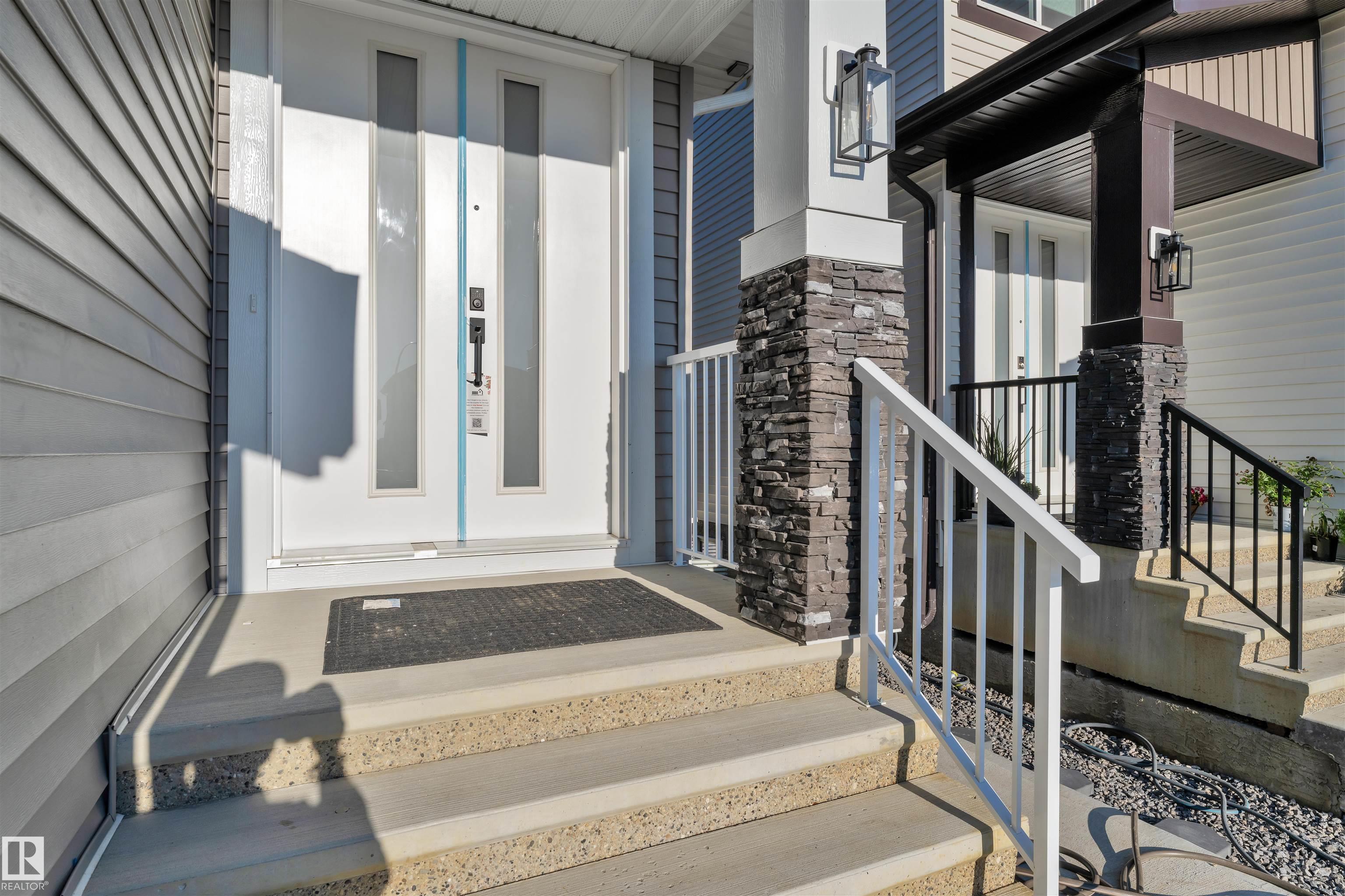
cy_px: 448
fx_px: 706
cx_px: 672
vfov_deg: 64.8
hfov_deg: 87.2
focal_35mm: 19
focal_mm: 18.9
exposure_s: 1/1000
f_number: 8
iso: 200
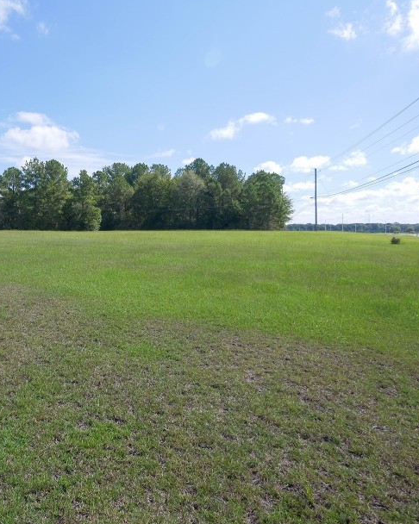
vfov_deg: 72.3
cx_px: 86
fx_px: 357
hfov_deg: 56.6
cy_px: 227
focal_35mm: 23
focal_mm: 7
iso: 100
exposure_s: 1/640
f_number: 4
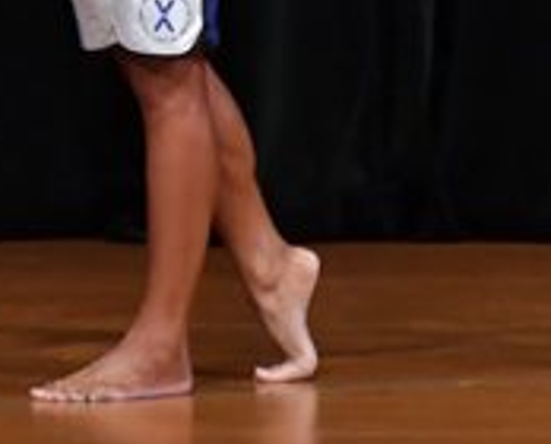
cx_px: -543
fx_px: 17374
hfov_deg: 1.8
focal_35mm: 1063
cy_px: -203
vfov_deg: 1.5
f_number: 5.6
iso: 5000
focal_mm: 170
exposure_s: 1/400
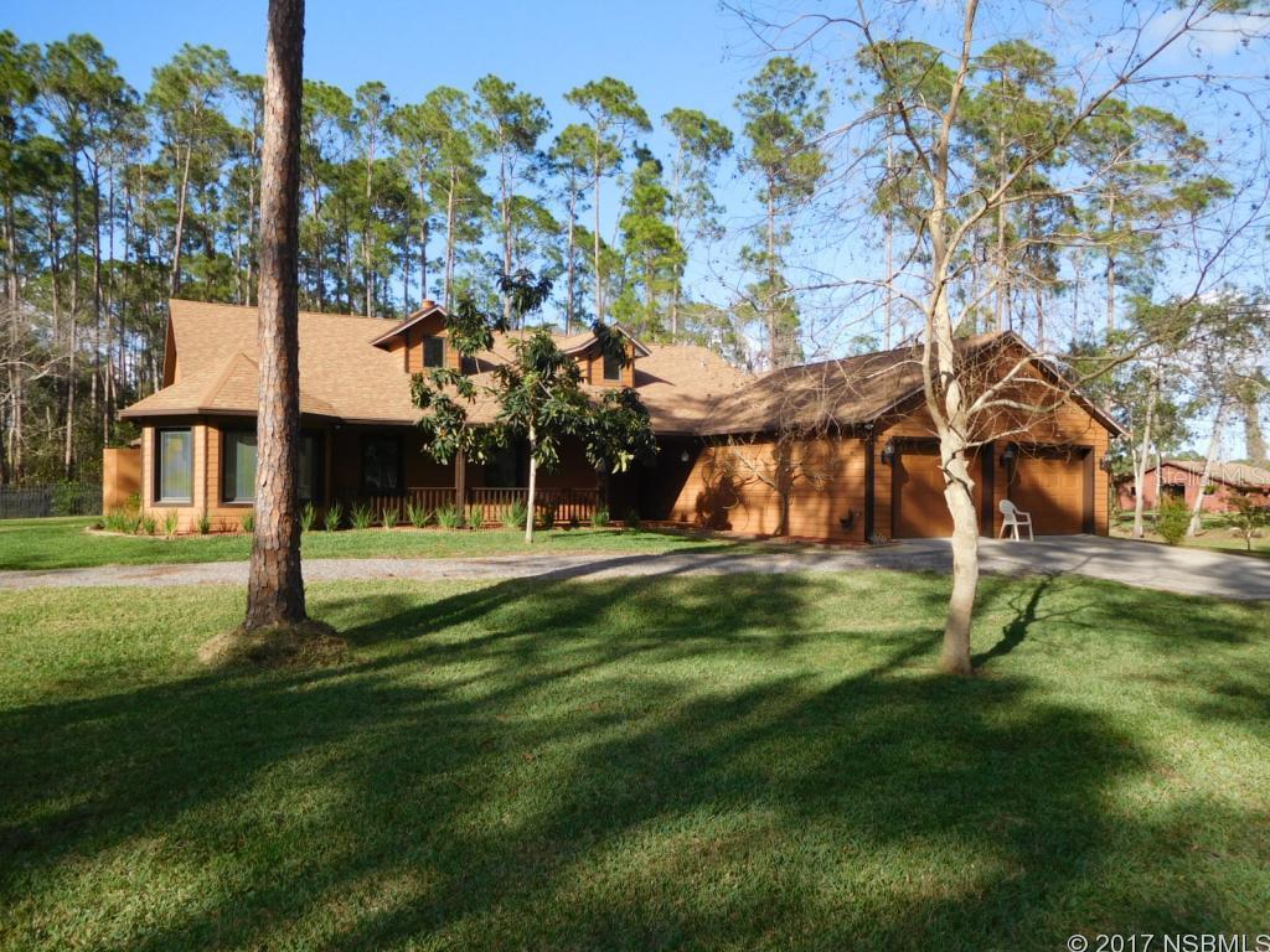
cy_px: 476
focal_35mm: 25
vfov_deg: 54.9
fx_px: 917
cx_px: 635
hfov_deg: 69.4
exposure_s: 1/640
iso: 125
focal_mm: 4.5
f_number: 3.4
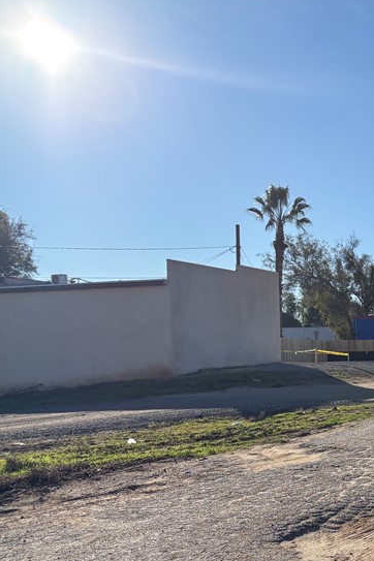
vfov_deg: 38.3
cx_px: 511
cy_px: 385
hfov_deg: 23.0
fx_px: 795
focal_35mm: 51
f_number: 1.6
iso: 50
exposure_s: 1/4608
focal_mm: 5.96
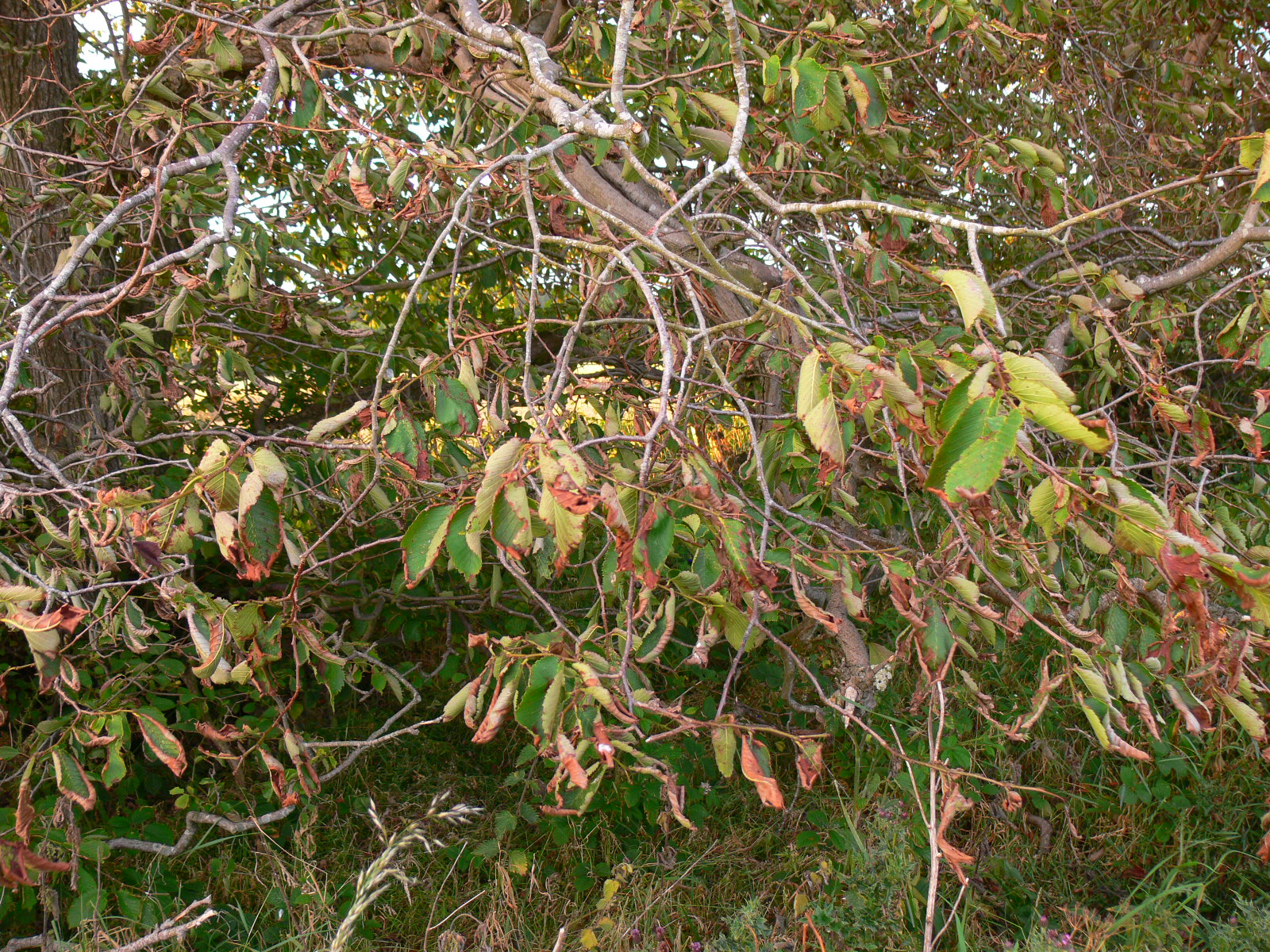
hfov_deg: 52.6
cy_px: 476
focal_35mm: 35
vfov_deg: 40.7
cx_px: 635
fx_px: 1284
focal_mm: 7.4
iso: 80
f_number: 2.8
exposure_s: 1/30
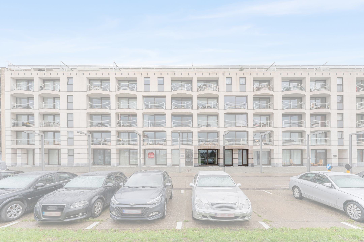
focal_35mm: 14
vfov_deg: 81.2
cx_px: 182
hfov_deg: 104.3
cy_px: 121
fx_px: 142
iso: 250
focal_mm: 14
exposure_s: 1/160
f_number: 9
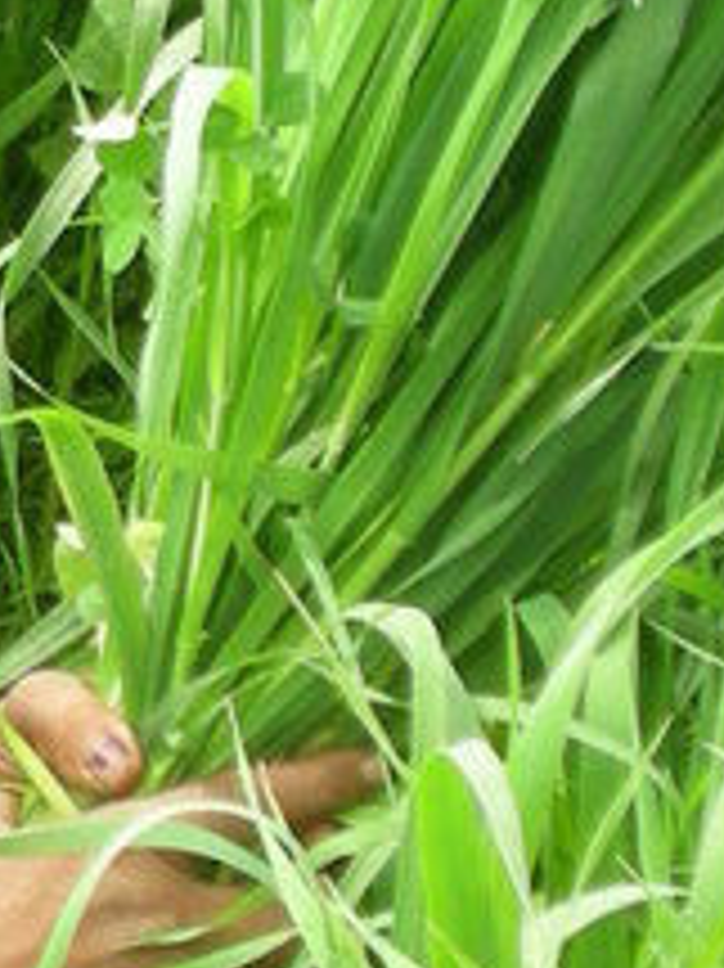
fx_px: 7453
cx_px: -544
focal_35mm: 267
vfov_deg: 7.4
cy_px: 90
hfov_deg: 5.5
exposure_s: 1/111
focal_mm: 9.3
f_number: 3.9
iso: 50
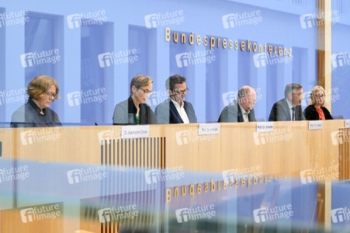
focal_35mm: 70
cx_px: 175
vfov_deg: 19.4
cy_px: 116
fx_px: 680
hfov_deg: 28.9
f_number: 6.3
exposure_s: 1/400
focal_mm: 70
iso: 4000
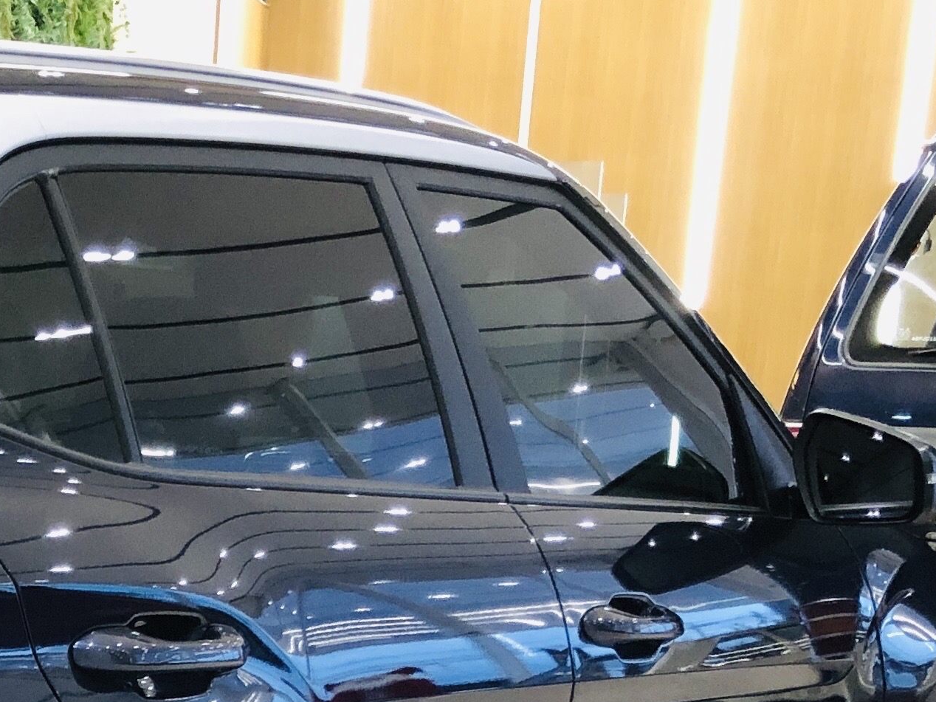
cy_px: 892
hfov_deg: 20.2
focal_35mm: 89
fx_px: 2407
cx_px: -264
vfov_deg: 15.8
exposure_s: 1/15
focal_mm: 3.99
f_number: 1.8
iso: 80
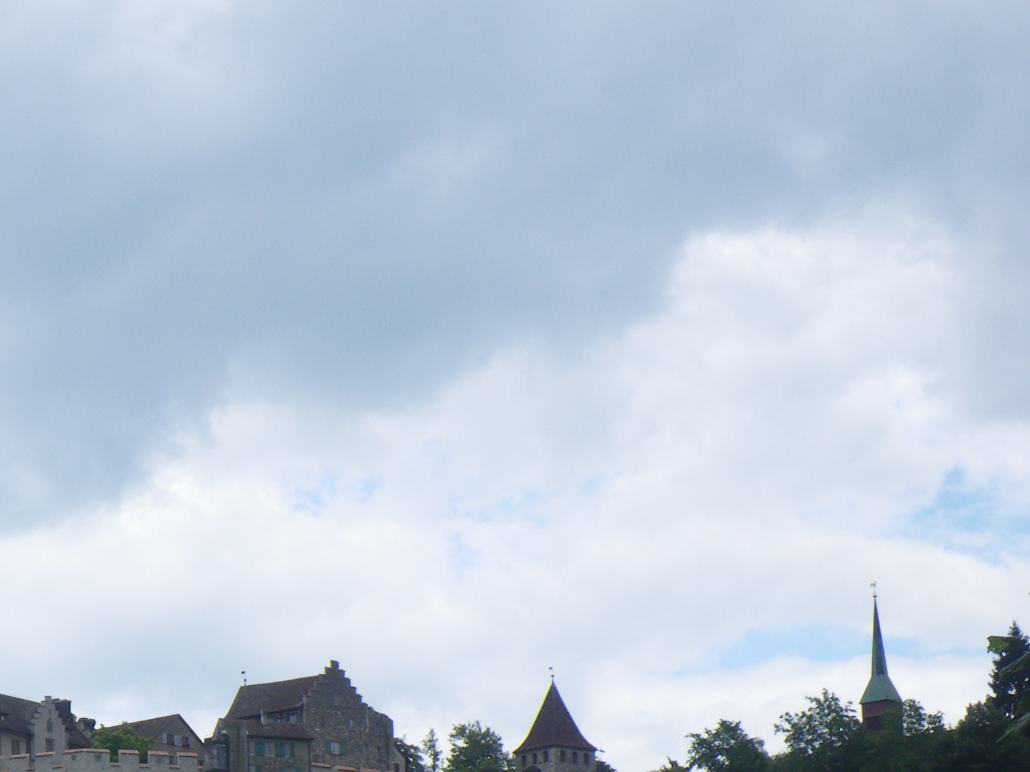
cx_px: 43
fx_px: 2708
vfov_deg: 15.9
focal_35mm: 91
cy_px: 755
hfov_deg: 20.9
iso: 50
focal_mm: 7.5
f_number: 5
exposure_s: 1/200
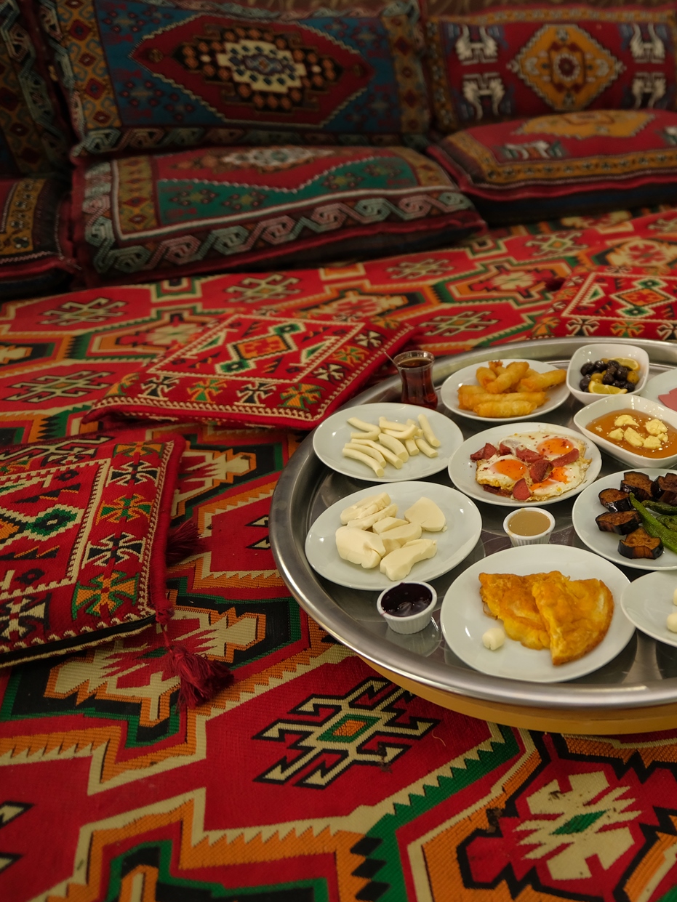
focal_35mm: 29
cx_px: 588
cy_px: 452
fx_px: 756
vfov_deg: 61.7
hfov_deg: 44.6
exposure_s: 1/125
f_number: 1.4
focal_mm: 13
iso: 400
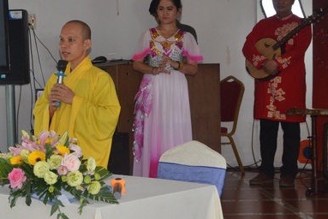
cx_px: 85
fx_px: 810
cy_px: 102
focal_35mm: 89
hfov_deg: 22.7
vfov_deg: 15.4
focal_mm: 35
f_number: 13
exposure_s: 1/250
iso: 1000
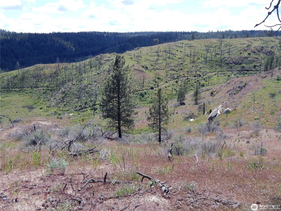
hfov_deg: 58.4
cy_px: 106
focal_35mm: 31
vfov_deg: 45.4
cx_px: 140
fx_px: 252
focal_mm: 5.6
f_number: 3.2
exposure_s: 1/800
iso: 125
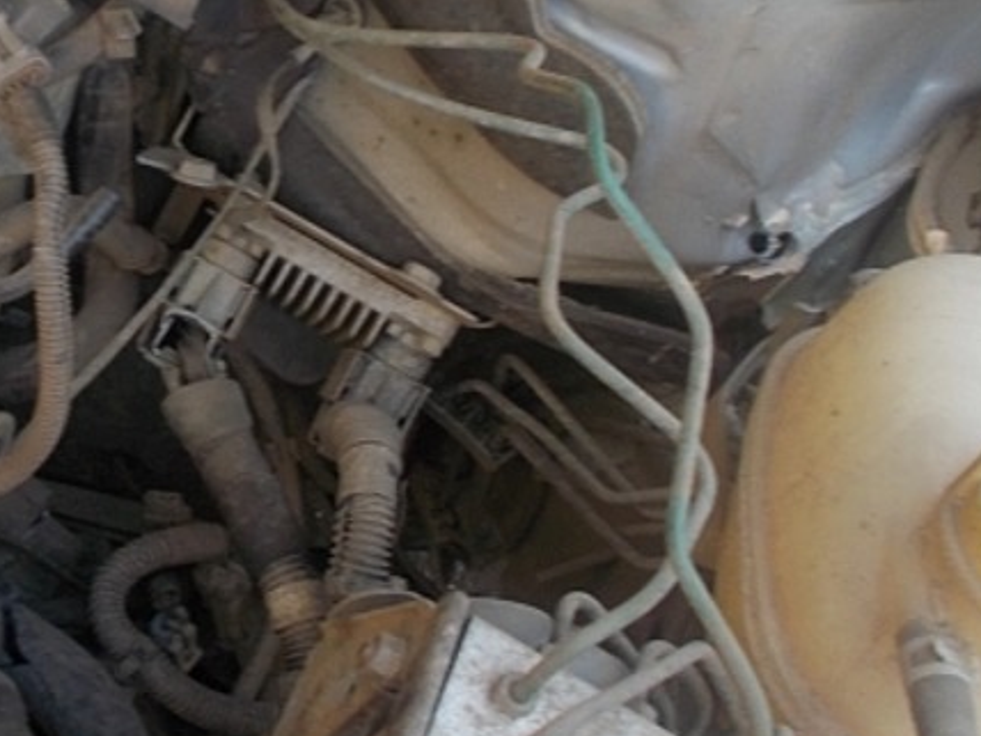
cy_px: 198
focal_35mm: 74
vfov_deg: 19.8
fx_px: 2097
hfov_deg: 25.5
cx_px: 97
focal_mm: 4.6
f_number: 3.2
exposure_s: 1/100
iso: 80
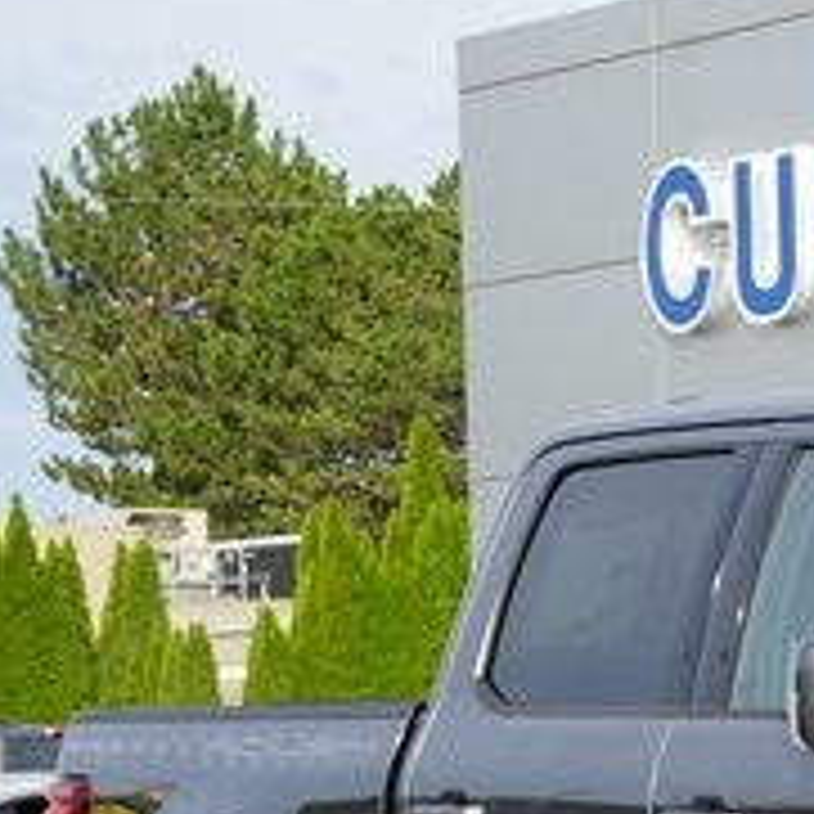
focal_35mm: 210
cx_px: 1286
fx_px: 5587
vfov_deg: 8.3
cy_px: 785
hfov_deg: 8.1
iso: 100
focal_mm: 70
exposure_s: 1/100
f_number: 10
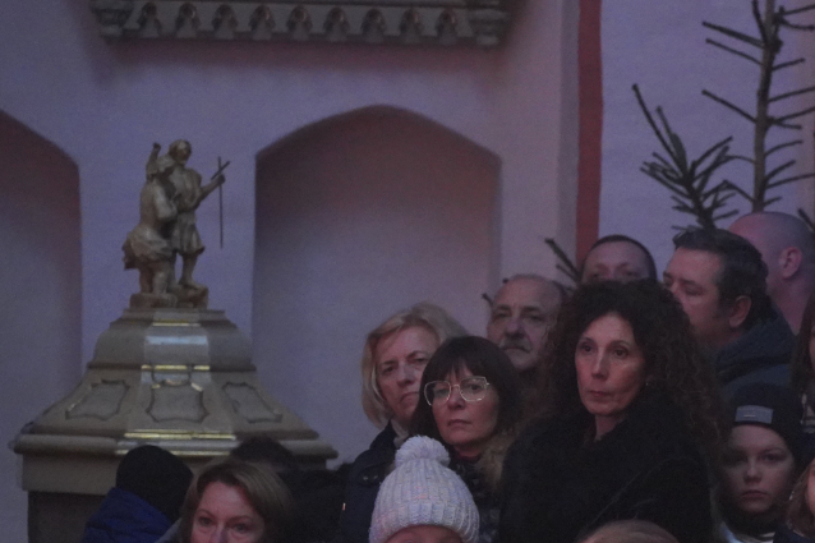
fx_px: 4843
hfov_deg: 9.6
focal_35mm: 214
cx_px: 821
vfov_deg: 6.4
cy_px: 445
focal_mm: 105
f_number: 4
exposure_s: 1/100
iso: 12800
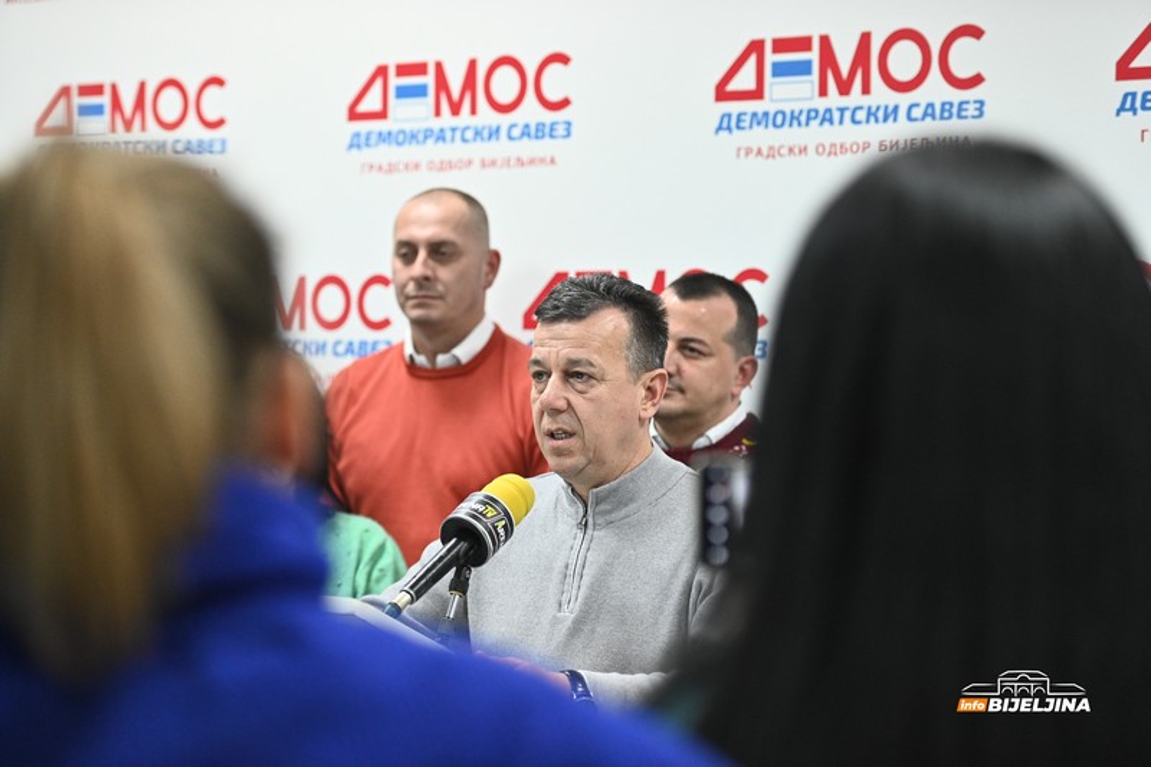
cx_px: 576
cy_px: 384
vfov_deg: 15.9
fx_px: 2749
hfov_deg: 23.6
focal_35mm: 86
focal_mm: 86
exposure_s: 1/160
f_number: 2.8
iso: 1600
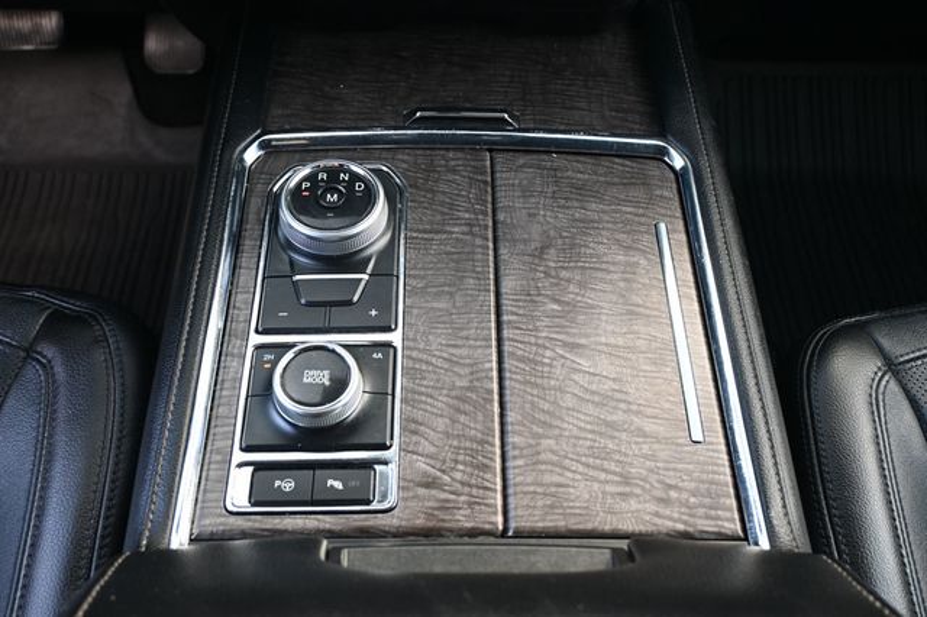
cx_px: 464
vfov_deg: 39.9
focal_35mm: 33
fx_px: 849
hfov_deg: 57.2
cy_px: 308
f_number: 4
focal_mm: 22
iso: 900
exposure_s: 1/125
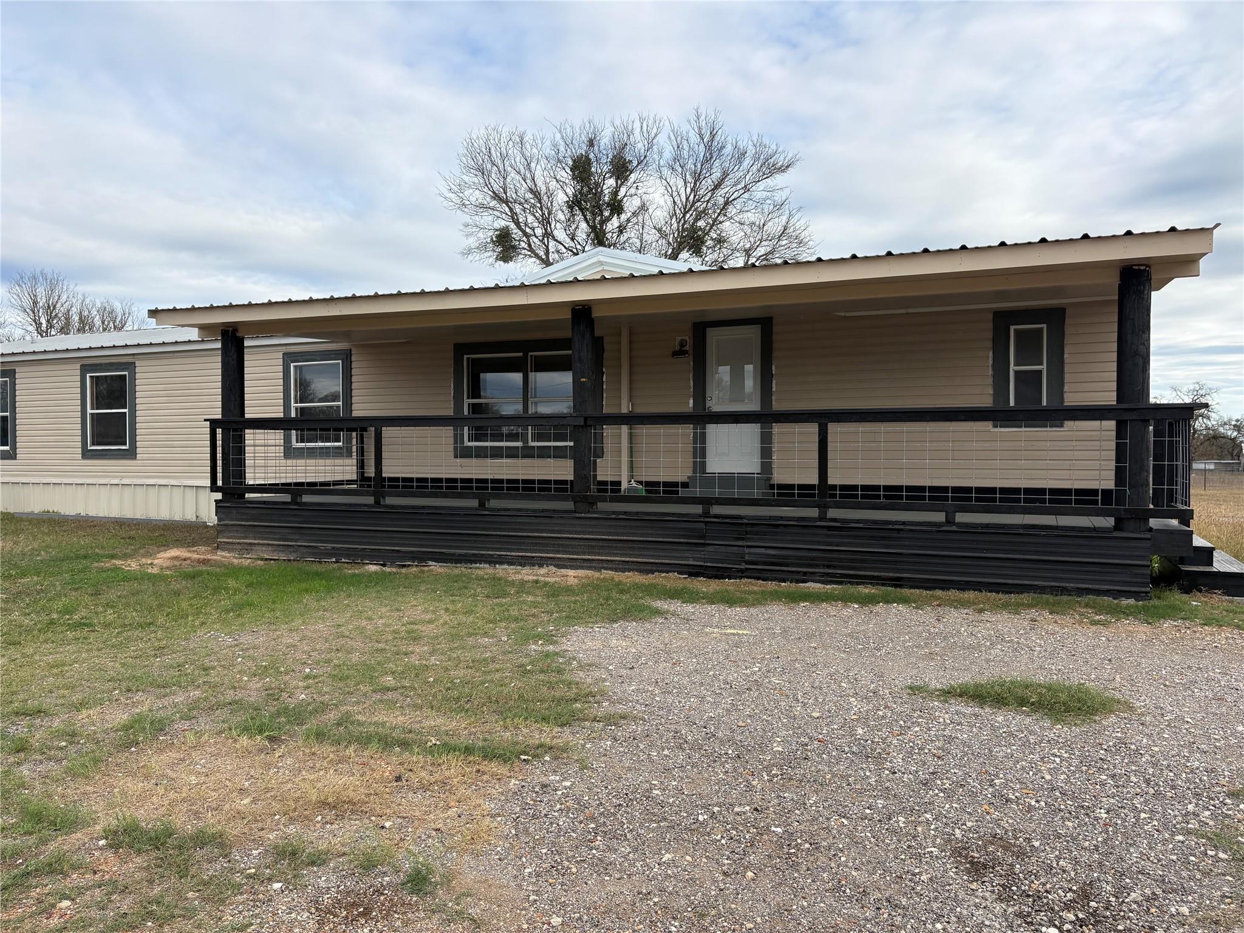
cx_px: 622
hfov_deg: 67.3
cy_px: 466
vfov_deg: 53.1
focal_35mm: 26
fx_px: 934
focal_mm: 5.96
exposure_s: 1/1484
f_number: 1.6
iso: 50
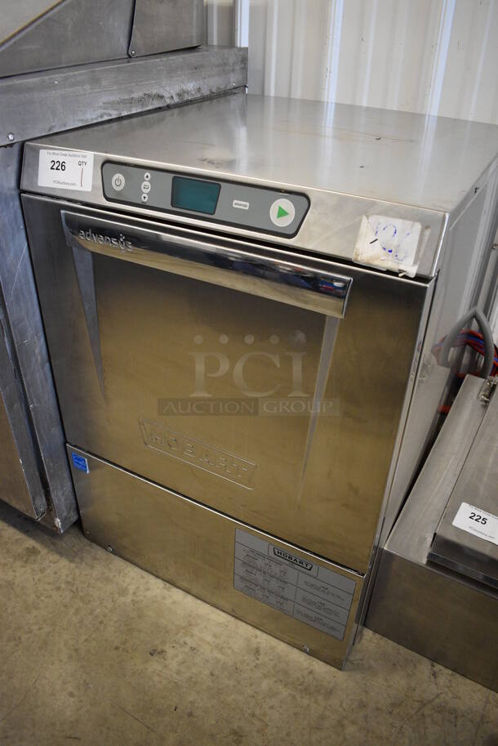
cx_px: 249
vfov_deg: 67.3
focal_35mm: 27
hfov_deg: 48.0
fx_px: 559
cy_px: 373
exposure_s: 1/125
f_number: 3.5
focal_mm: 18
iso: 1400
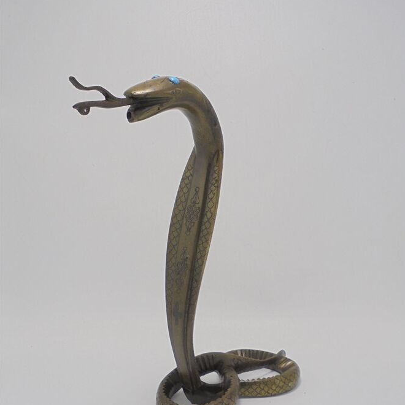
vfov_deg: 40.7
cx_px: 206
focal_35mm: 41
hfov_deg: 40.9
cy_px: 242
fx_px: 543
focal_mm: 6.1
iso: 100
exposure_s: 1/50
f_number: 4
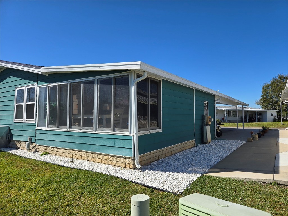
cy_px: 108
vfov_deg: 58.9
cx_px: 144
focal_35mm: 23
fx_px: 191
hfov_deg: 73.9
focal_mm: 5.4
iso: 25
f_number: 1.8
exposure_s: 1/2271
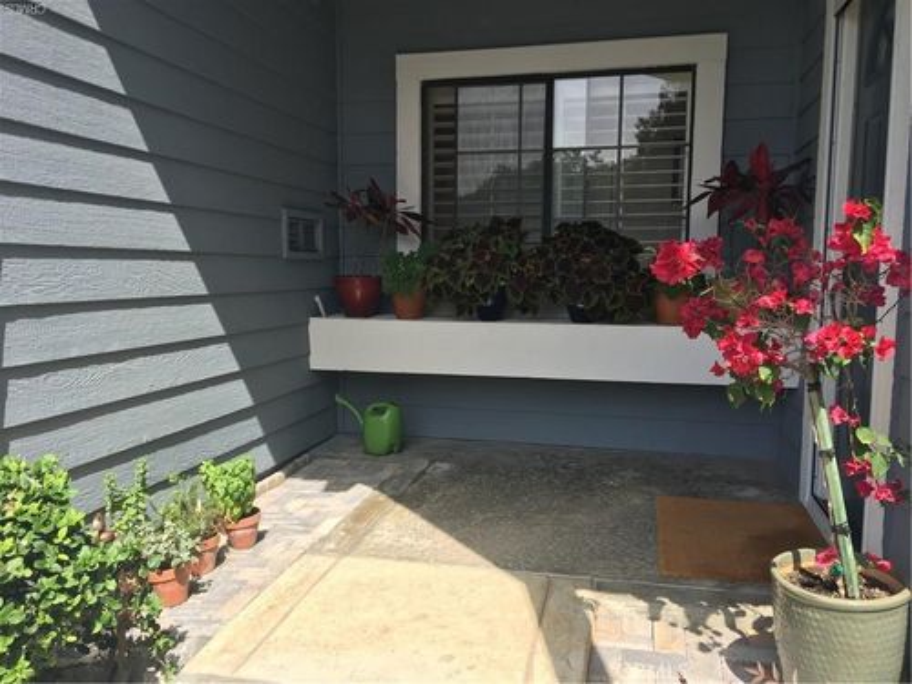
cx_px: 456
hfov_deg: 61.7
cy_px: 342
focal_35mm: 29
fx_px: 764
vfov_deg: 48.2
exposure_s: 1/680
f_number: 2.2
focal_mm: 4.15
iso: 25
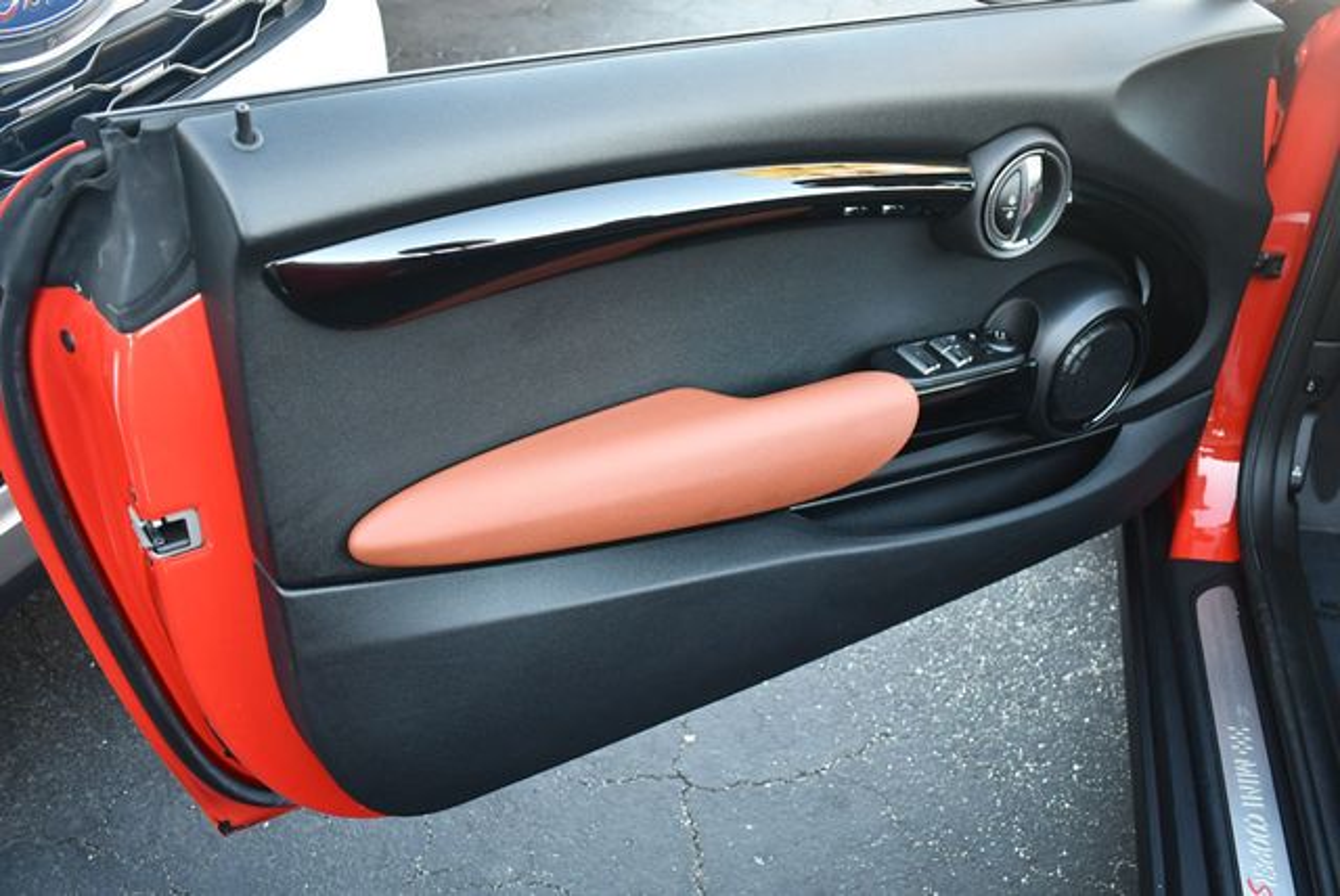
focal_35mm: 36
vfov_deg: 36.9
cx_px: 670
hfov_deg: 53.1
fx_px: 1341
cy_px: 448
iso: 800
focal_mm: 18
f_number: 3.5
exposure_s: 1/160
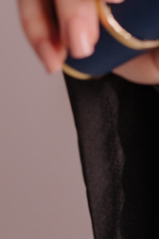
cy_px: -122
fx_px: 2371
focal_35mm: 357
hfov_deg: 3.7
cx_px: 561
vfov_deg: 5.7
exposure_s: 1/160
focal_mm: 50
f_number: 4.5
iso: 160
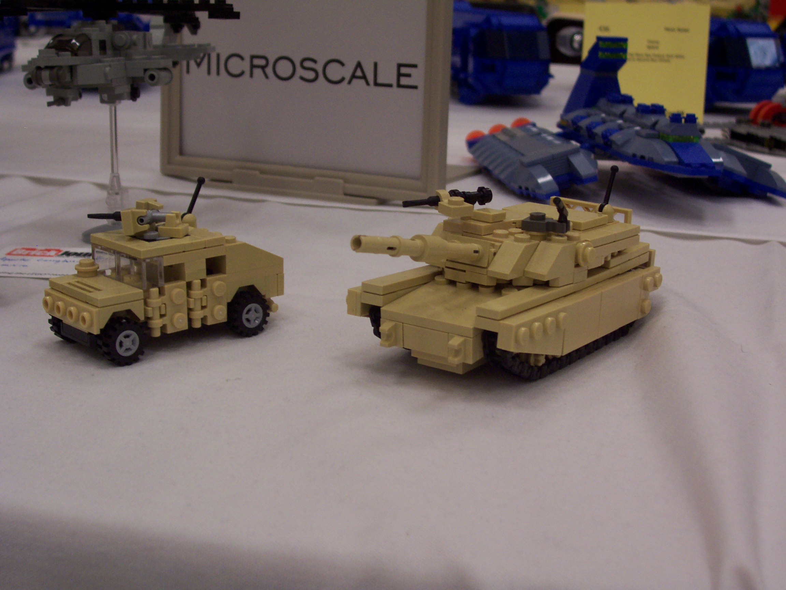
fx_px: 1203
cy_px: 295
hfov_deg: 36.2
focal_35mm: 53
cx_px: 393
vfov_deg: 27.5
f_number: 3.2
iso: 118
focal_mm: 8.7
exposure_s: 1/48.4
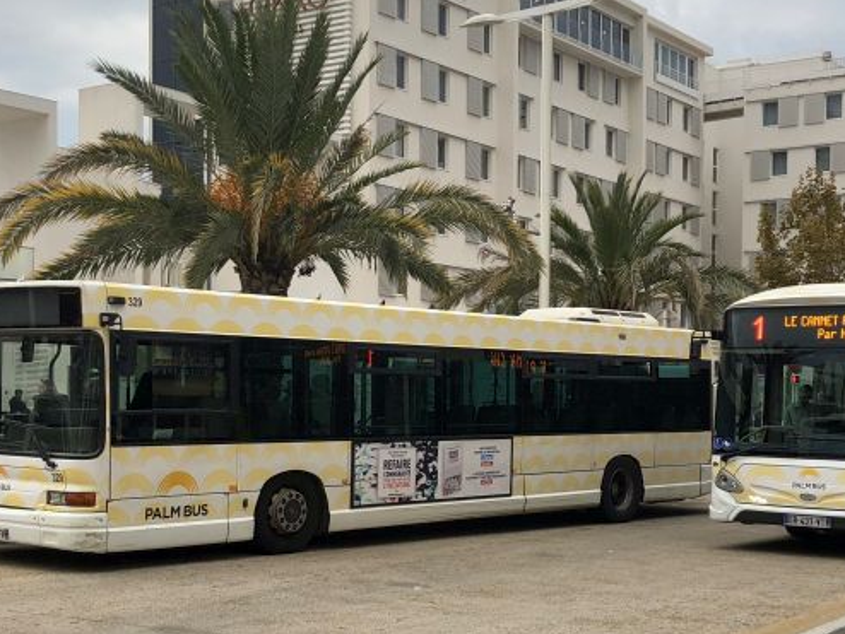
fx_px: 1417
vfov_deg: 25.1
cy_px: 420
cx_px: 481
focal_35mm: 58
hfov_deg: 33.2
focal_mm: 4
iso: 20
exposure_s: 1/302
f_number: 1.8
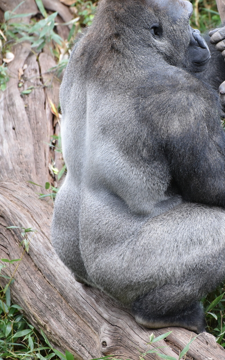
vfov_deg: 6.7
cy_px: 149
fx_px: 3082
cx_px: 183
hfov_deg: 4.2
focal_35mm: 314
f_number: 5.3
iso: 1600
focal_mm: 195
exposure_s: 1/400
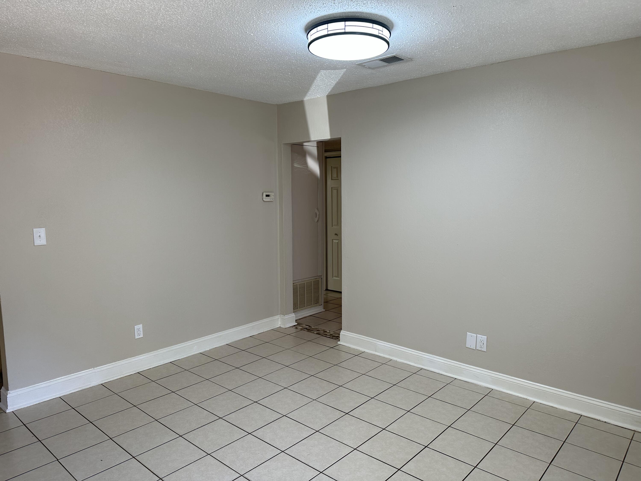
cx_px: 320
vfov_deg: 56.8
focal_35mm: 24
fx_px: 444
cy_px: 240
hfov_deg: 71.6
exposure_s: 1/120
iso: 100
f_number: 1.78
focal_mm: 6.86
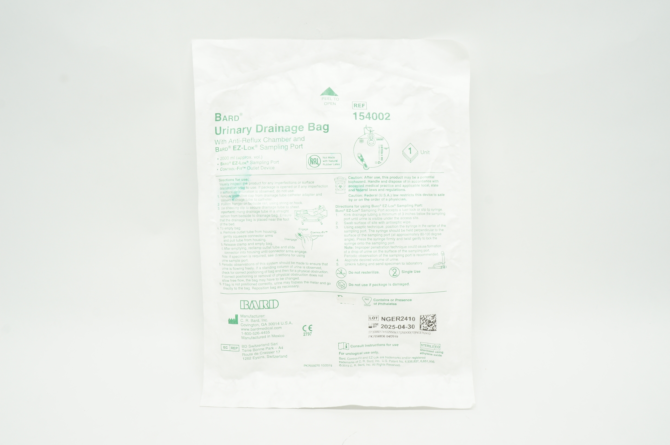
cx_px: 335
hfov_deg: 59.5
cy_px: 222
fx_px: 586
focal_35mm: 32
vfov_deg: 41.6
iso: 400
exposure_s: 1/15
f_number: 11
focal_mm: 21
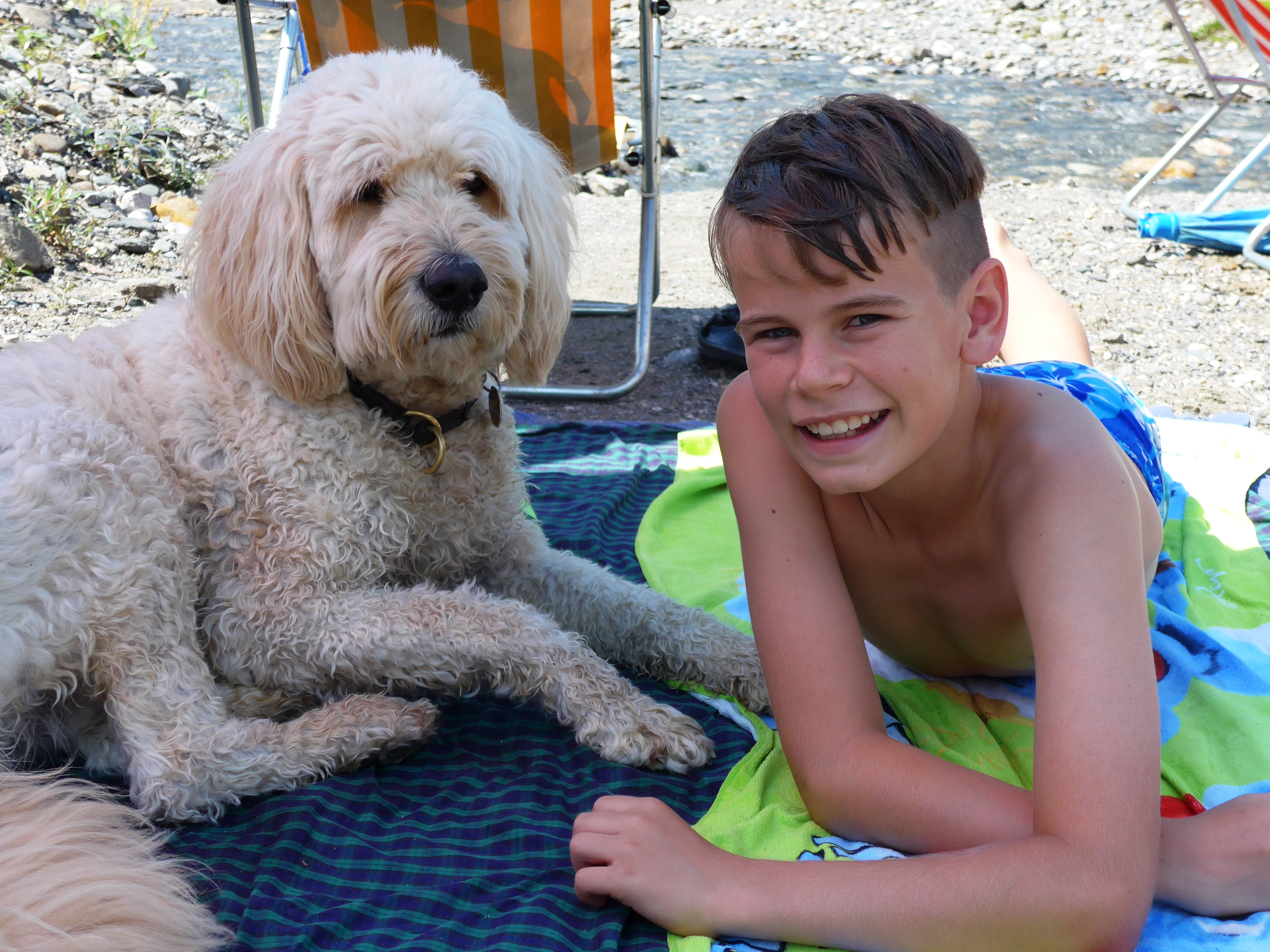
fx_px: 1908
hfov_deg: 36.8
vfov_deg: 28.0
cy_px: 476
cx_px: 635
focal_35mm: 52
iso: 80
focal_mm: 10.7
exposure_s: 1/500
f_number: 3.3
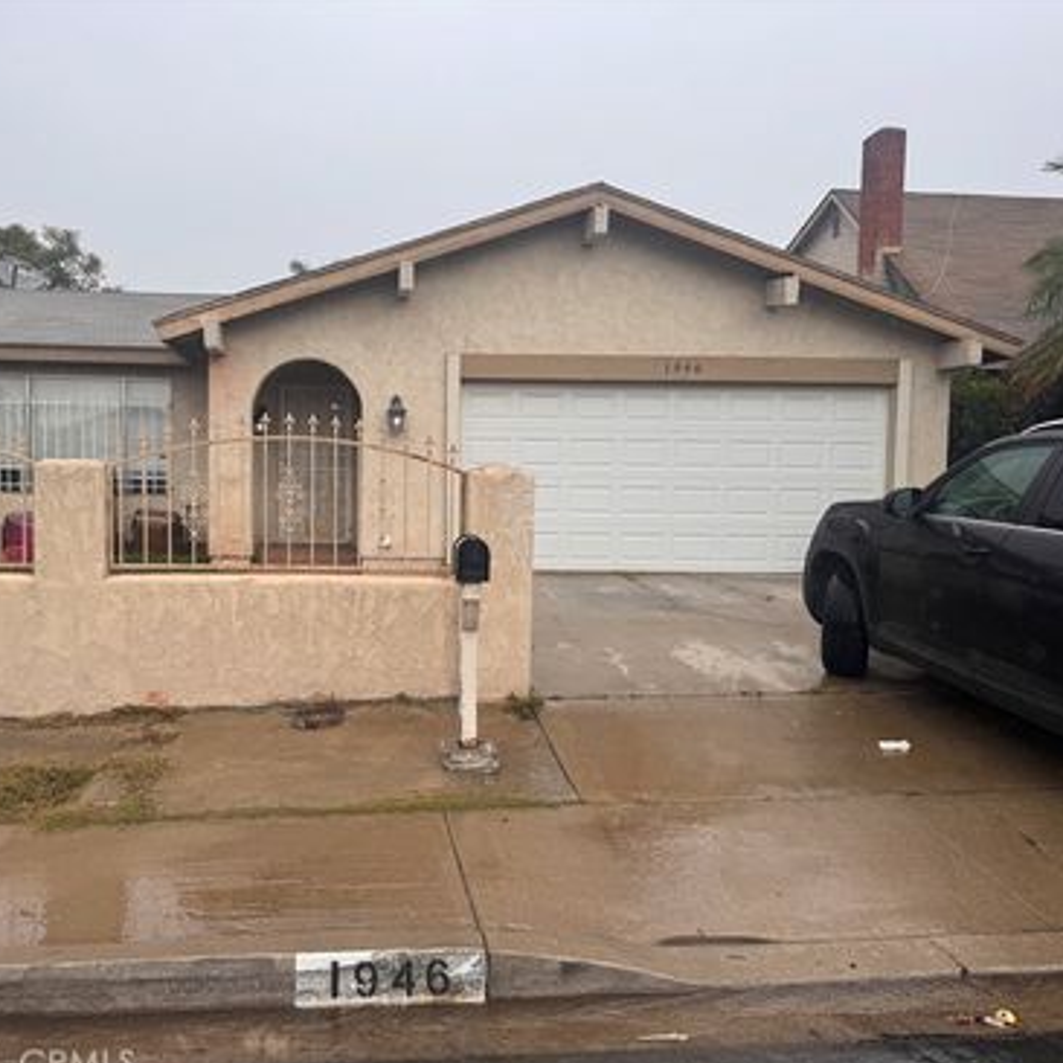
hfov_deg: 55.0
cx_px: 401
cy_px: 539
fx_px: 1008
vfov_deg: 55.6
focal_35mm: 29
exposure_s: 1/2252
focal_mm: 6.76
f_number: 1.78
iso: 80
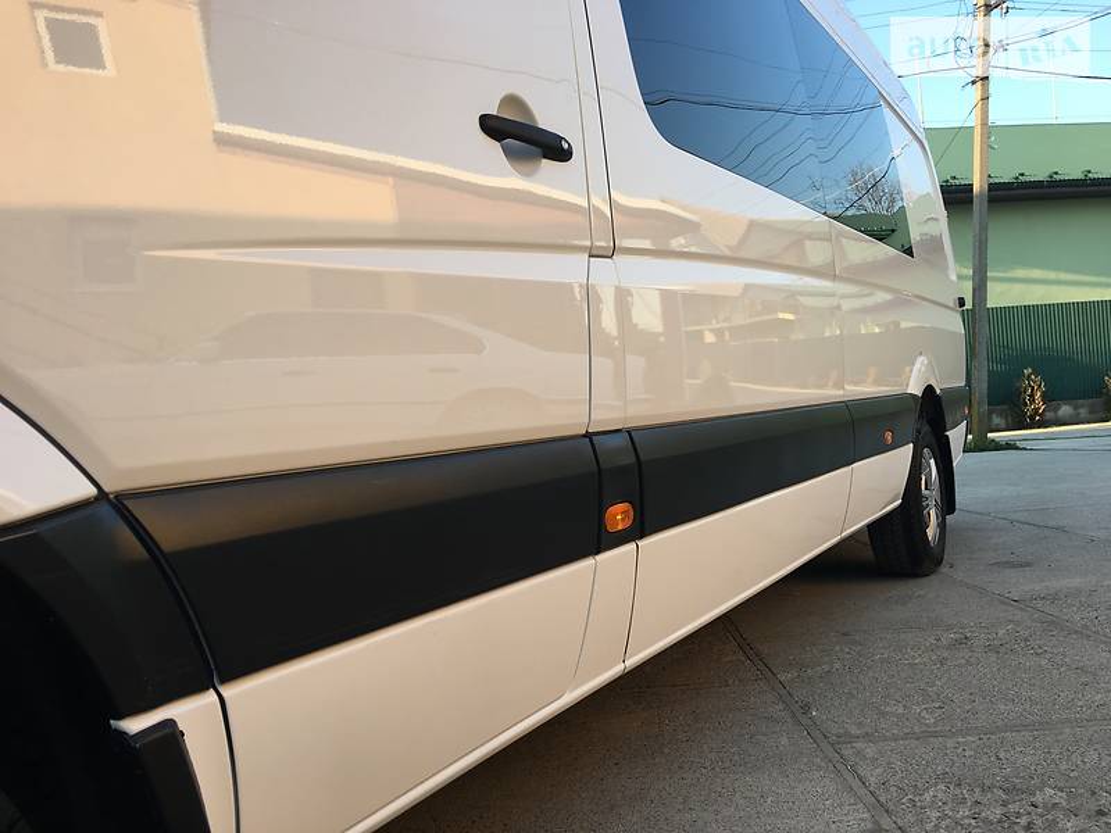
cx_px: 556
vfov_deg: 48.2
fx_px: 931
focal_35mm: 29
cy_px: 416
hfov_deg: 61.7
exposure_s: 1/210
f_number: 2.2
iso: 25
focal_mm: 4.2
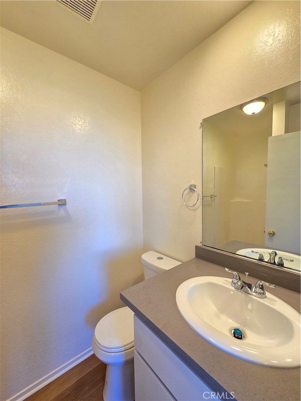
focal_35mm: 13
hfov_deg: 89.9
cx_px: 150
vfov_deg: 106.2
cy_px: 200
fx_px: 151
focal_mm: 2.2
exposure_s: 1/60
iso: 100
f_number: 2.2
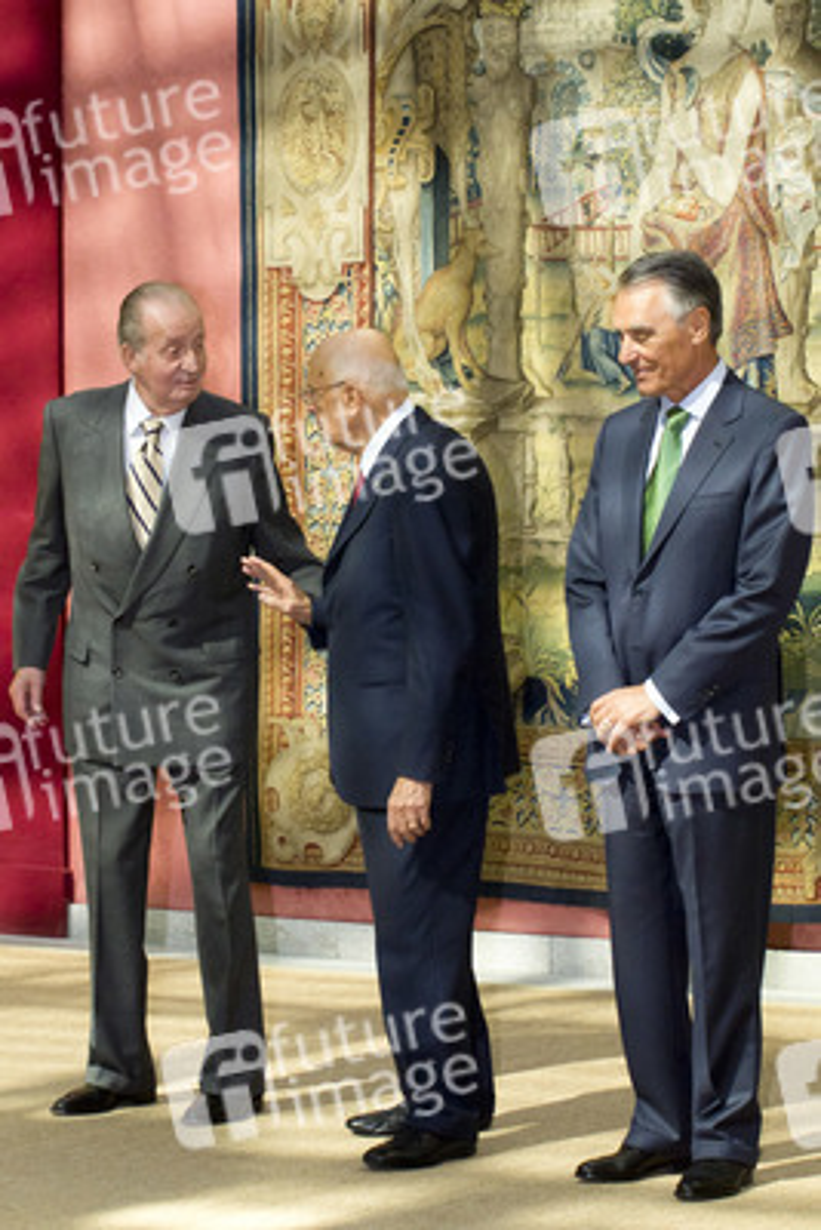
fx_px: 2734
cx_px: 410
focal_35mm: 80
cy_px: 615
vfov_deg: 25.4
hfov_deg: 17.1
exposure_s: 1/250
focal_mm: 40
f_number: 5.6
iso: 400
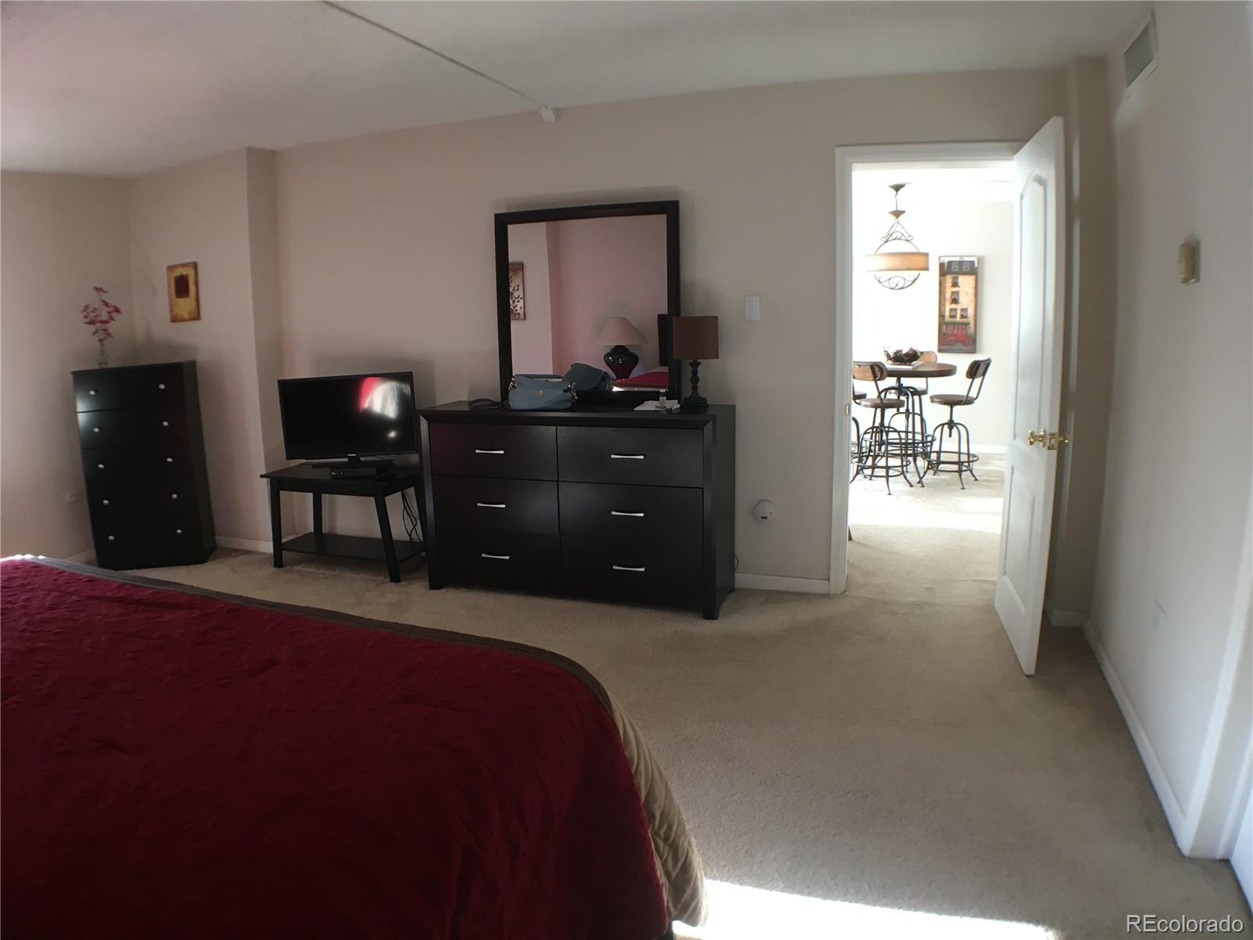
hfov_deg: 61.7
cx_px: 626
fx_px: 1050
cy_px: 470
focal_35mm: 29
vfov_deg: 48.2
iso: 50
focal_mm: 4.15
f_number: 2.2
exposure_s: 1/30
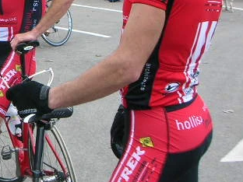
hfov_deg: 16.2
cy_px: 50
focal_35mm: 115
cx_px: -70
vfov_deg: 12.8
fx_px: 807
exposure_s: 1/140
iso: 50
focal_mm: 5.8
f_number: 3
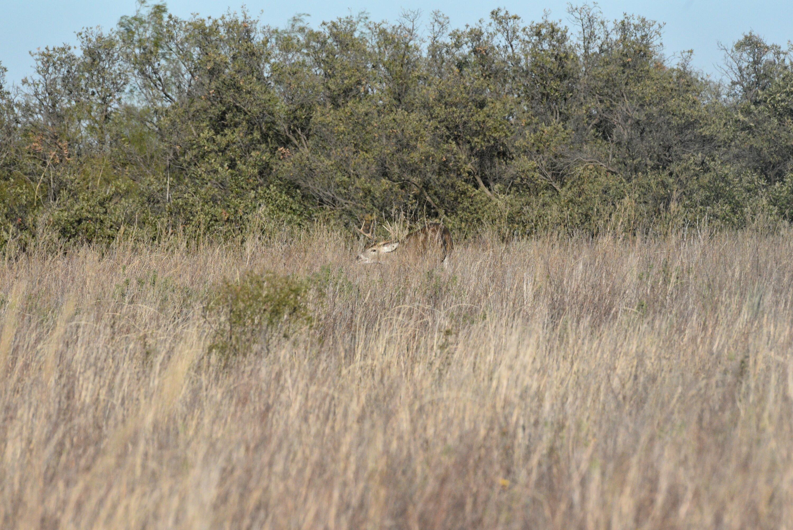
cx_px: 396
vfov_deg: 2.8
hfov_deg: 4.1
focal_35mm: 500
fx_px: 11016
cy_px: 265
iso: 6400
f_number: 18
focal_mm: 500
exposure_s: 1/4000
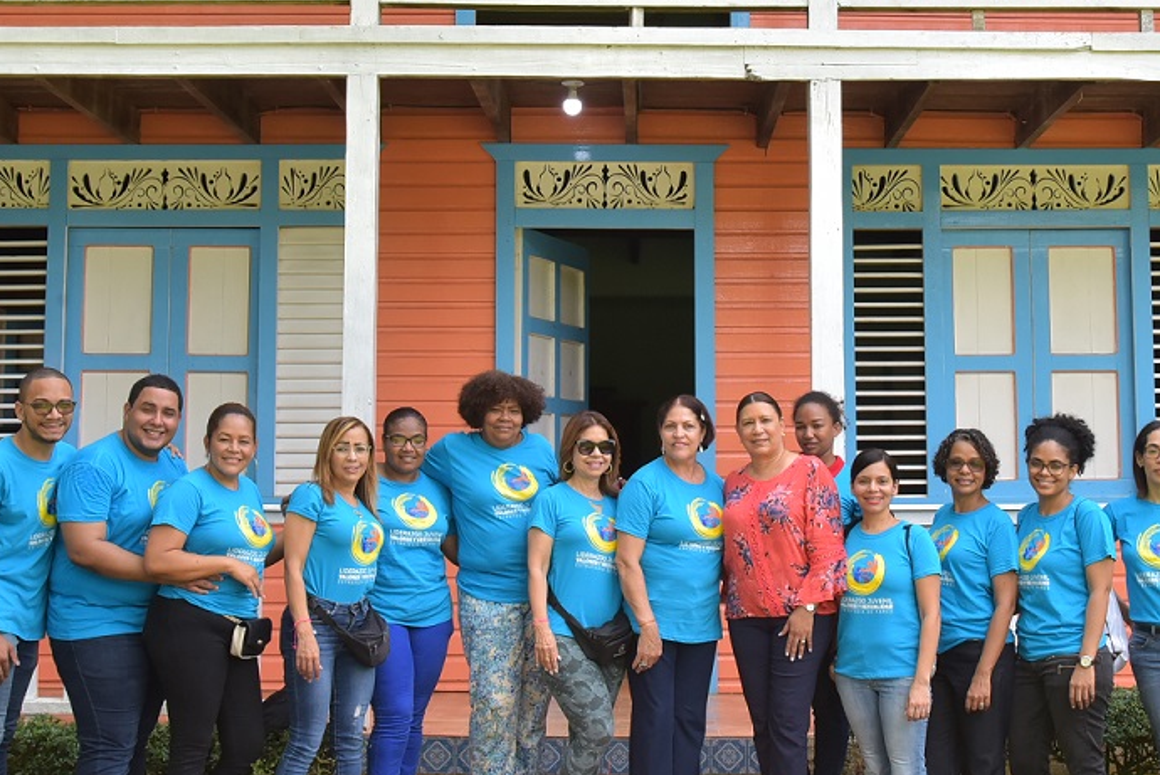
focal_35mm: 54
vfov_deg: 25.1
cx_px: 683
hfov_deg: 36.7
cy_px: 320
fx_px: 1741
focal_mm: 27
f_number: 11
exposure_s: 1/160
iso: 800
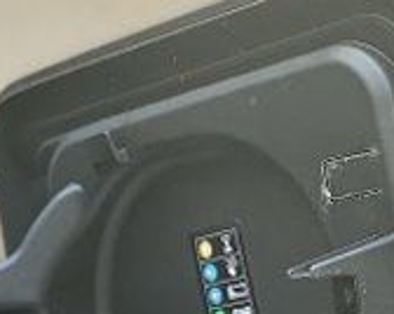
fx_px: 2434
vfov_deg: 7.3
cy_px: 362
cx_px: -63
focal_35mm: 209
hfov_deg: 9.1
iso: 125
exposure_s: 1/114
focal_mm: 6
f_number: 2.4
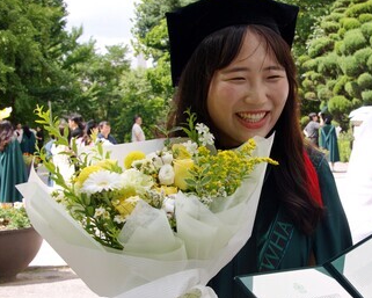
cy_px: 184
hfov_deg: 23.7
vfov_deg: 19.4
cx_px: 307
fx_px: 870
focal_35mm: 79
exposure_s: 1/320
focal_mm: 45
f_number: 10
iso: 640
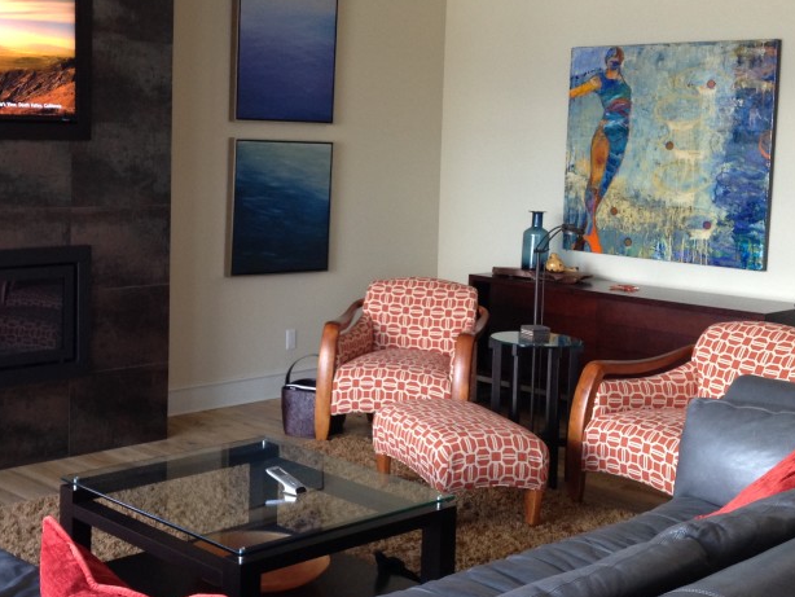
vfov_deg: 26.5
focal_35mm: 55
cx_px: 202
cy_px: 233
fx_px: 1264
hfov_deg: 34.2
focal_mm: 4.12
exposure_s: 1/20
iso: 100
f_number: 2.4
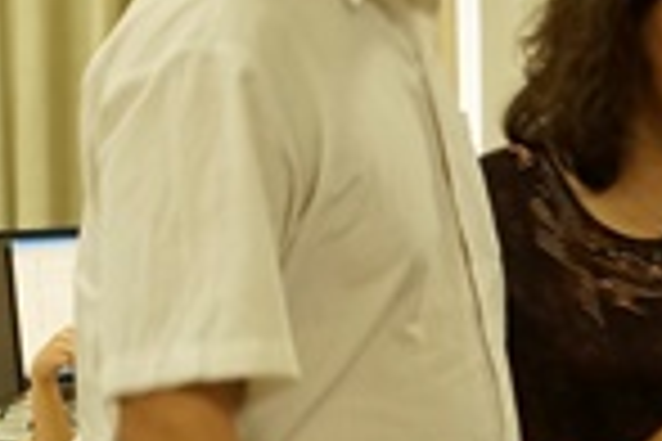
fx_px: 4192
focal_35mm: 228
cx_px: 581
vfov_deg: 6.0
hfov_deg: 9.0
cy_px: 182
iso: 400
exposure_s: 1/20
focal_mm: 28
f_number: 4.5
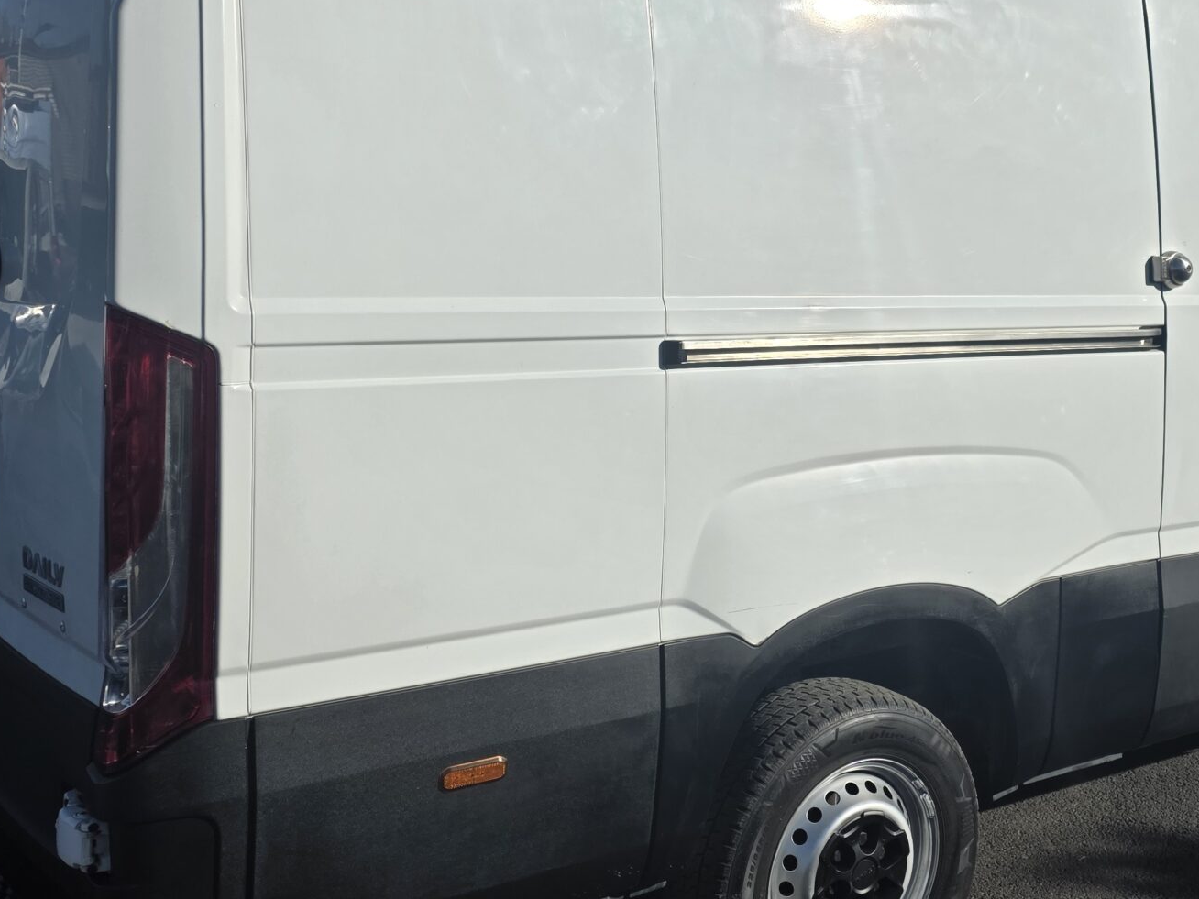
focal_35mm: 45
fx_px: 1559
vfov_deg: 32.0
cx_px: 868
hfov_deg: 41.1
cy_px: 312
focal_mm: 6.25
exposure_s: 1/7944
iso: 64
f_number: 1.7
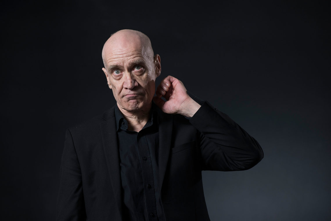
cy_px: 110
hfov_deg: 16.4
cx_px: 166
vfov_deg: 11.0
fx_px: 1150
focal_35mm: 125
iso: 250
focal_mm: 125
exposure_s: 1/200
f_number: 4.5
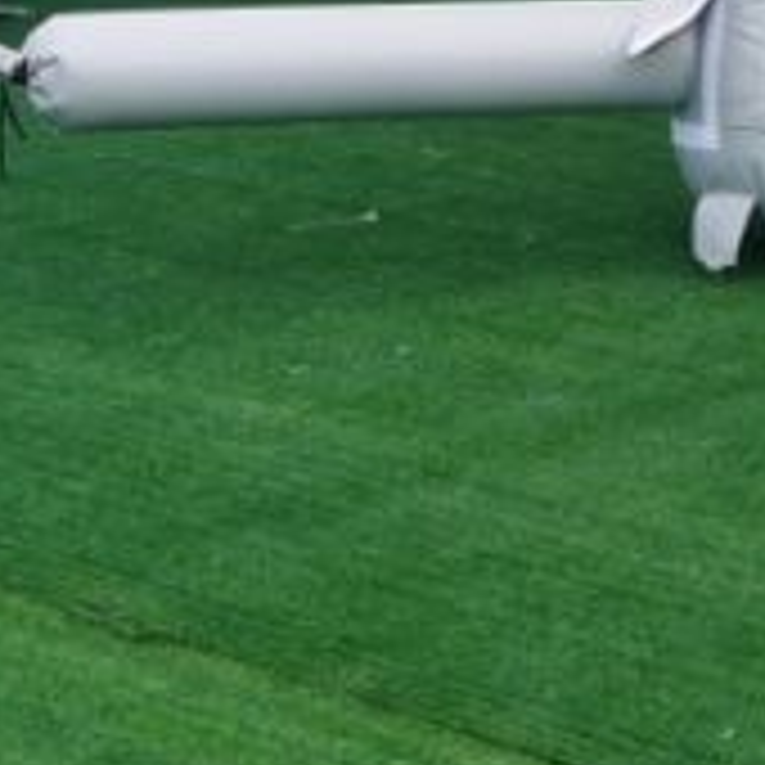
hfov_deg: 12.1
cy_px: -146
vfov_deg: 13.8
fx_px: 3075
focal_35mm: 123
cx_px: 1678
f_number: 8
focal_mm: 16
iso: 100
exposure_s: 1/125
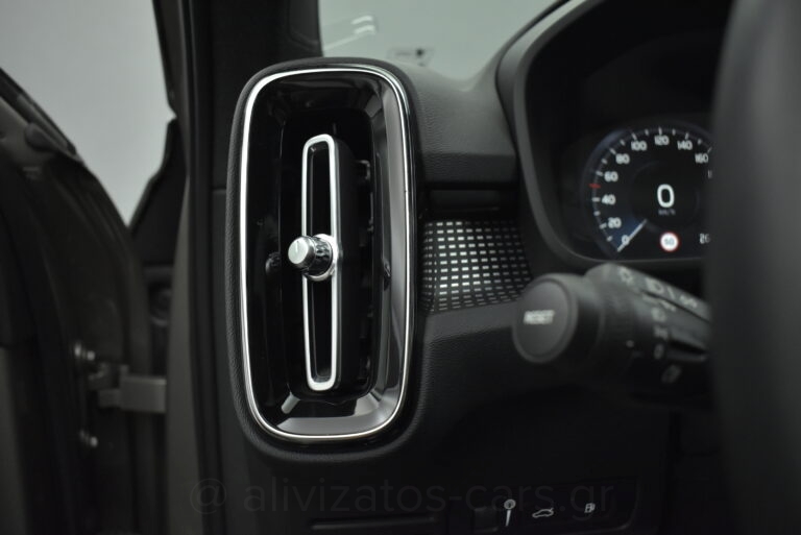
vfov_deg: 41.8
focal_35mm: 32
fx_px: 701
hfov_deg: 59.5
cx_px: 400
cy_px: 268
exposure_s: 1/125
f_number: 3.8
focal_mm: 21
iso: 1600
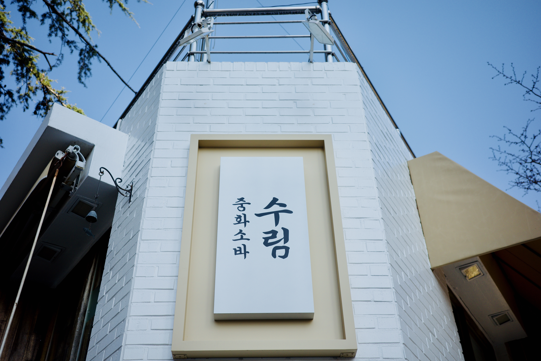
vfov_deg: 33.4
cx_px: 270
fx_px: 601
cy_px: 180
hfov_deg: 48.5
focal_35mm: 40
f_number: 2.8
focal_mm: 26
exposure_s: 1/1000
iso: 200
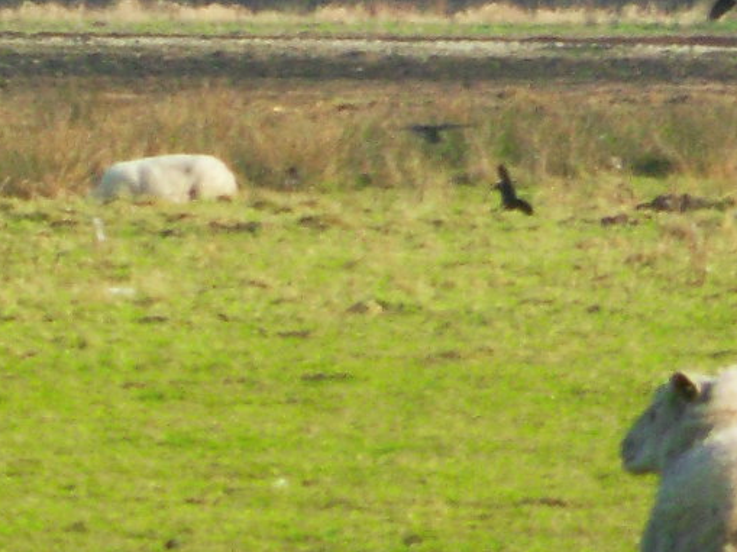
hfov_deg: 1.6
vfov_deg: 1.2
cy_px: -204
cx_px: -838
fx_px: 26020
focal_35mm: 1223
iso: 80
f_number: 5.8
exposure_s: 1/180
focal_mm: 42
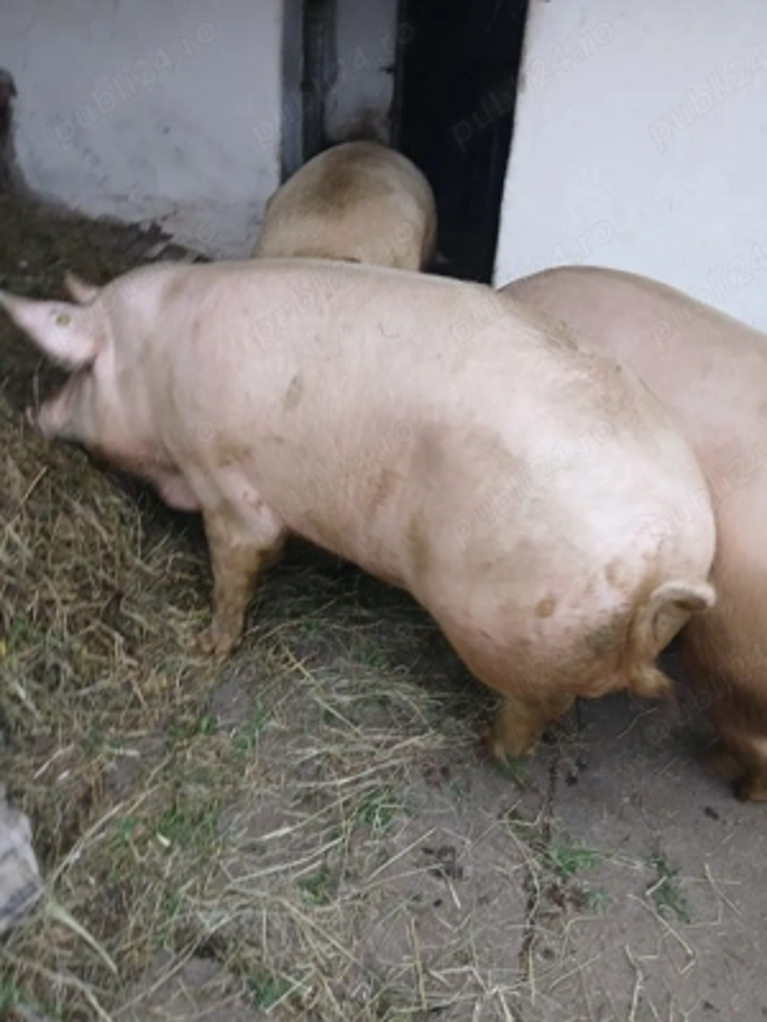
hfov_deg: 53.1
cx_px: 384
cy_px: 511
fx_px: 768
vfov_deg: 67.3
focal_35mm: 26
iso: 160
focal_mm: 3.98
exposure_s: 1/50.3
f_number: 1.8
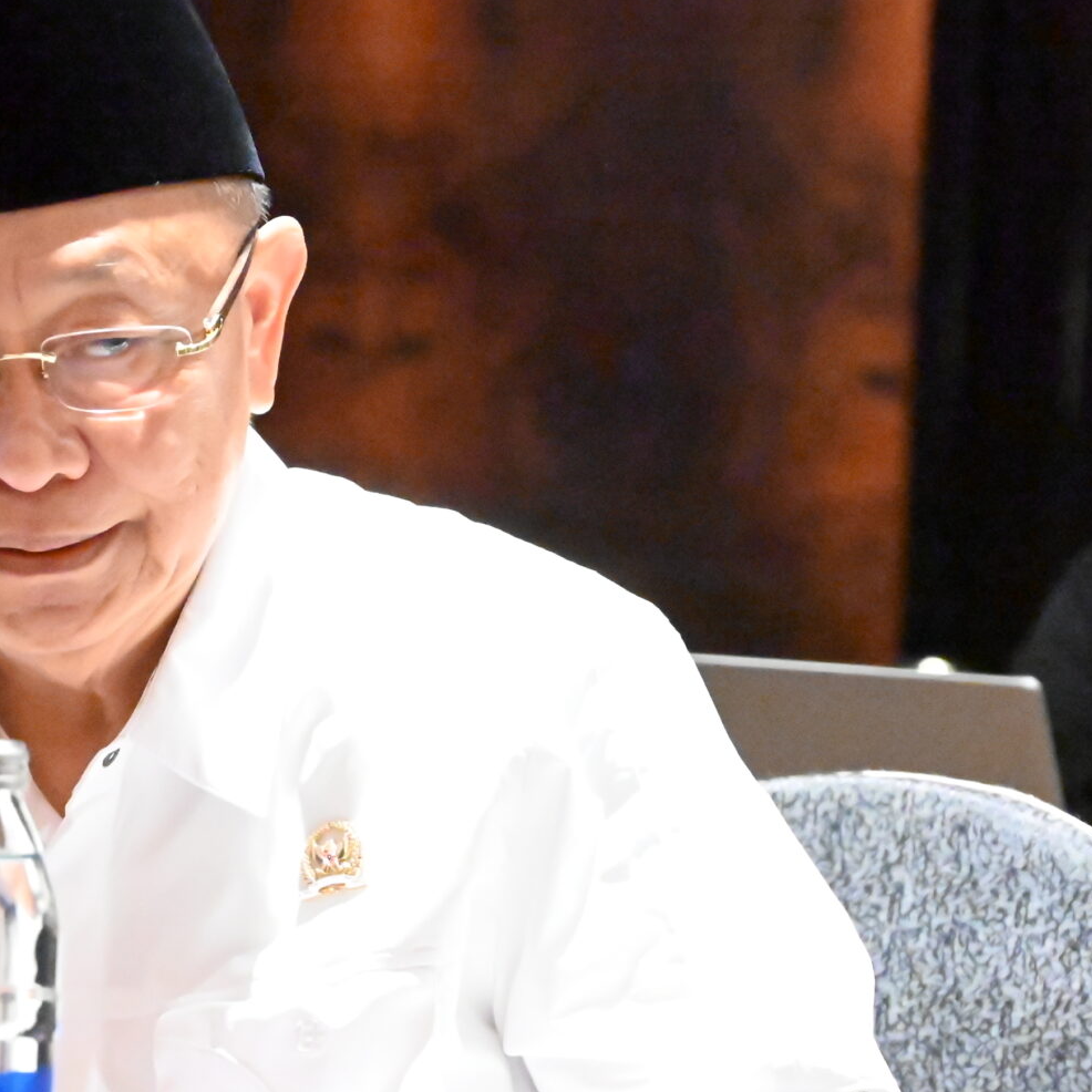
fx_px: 12991
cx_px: 86
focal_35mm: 364
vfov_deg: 4.8
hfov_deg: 4.8
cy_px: 498
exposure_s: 1/160
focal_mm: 165
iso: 40000
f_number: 7.1
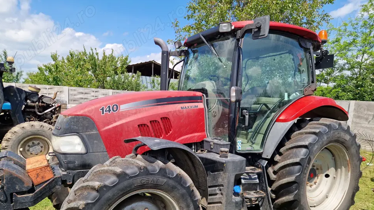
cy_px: 142
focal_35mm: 26
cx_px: 190
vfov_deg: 43.7
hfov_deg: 71.9
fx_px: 258
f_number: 1.8
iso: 50
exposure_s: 1/1128
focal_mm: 5.4
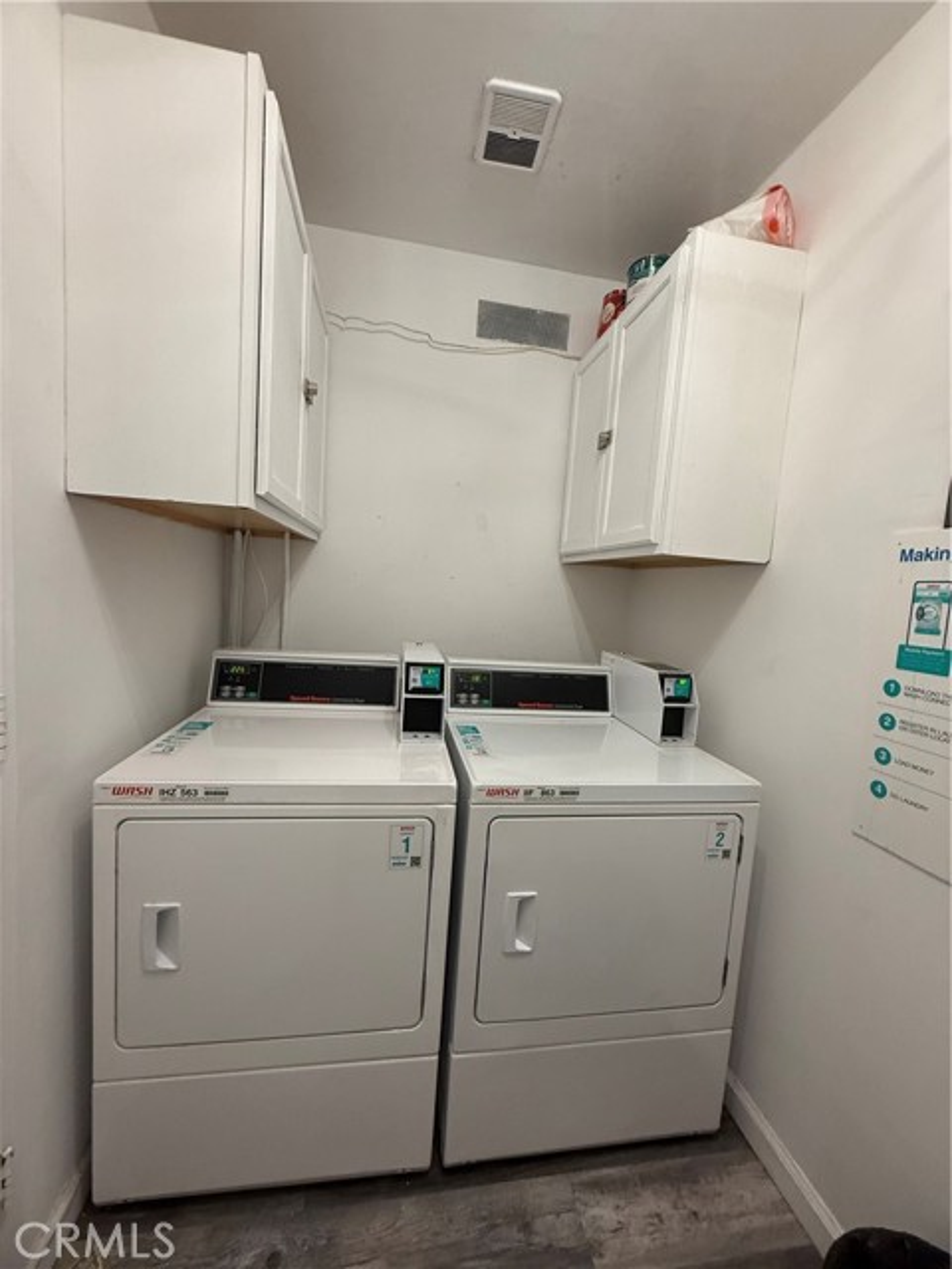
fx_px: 513
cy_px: 634
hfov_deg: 85.7
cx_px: 476
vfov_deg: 102.1
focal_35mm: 14
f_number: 2.2
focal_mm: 2.22
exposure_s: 1/120
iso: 250
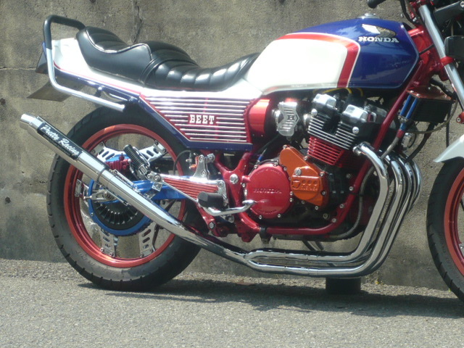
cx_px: 232
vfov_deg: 12.5
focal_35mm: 119
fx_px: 1595
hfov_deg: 16.6
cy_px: 174
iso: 100
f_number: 5
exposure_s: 1/200
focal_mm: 13
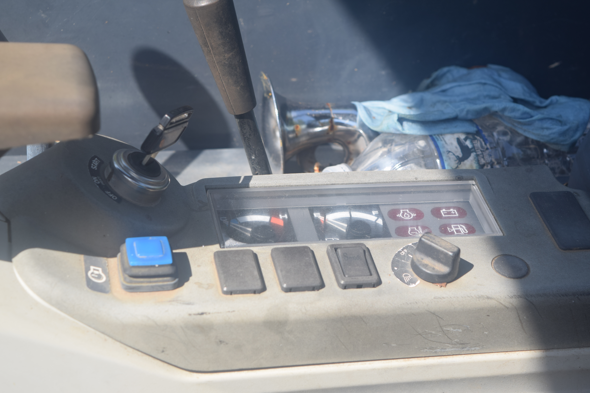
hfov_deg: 24.6
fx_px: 1352
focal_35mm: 82
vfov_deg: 16.6
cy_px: 196
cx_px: 295
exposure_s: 1/250
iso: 200
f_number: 8
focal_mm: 55
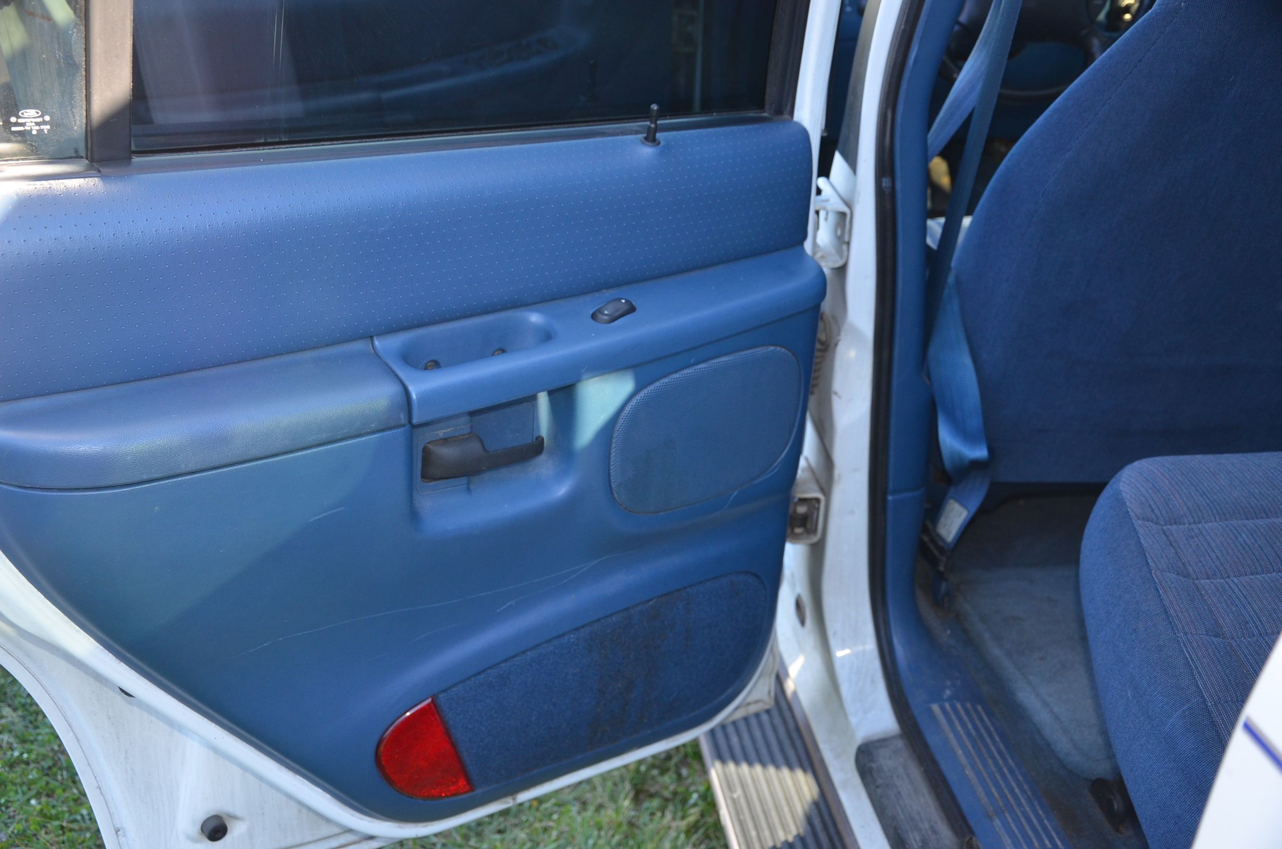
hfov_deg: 46.5
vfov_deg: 31.8
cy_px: 424
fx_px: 1493
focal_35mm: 42
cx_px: 641
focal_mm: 28
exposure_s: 1/60
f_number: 4
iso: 560
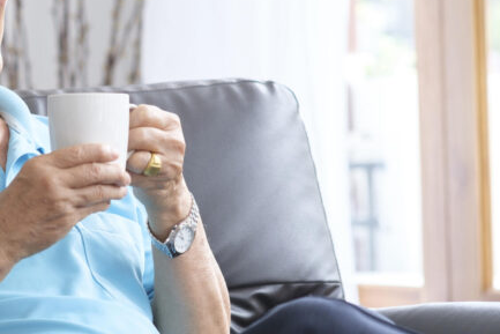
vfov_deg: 6.1
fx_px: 3154
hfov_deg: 9.0
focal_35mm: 227
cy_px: 140
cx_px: 92
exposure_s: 1/160
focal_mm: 85
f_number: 3.2
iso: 200
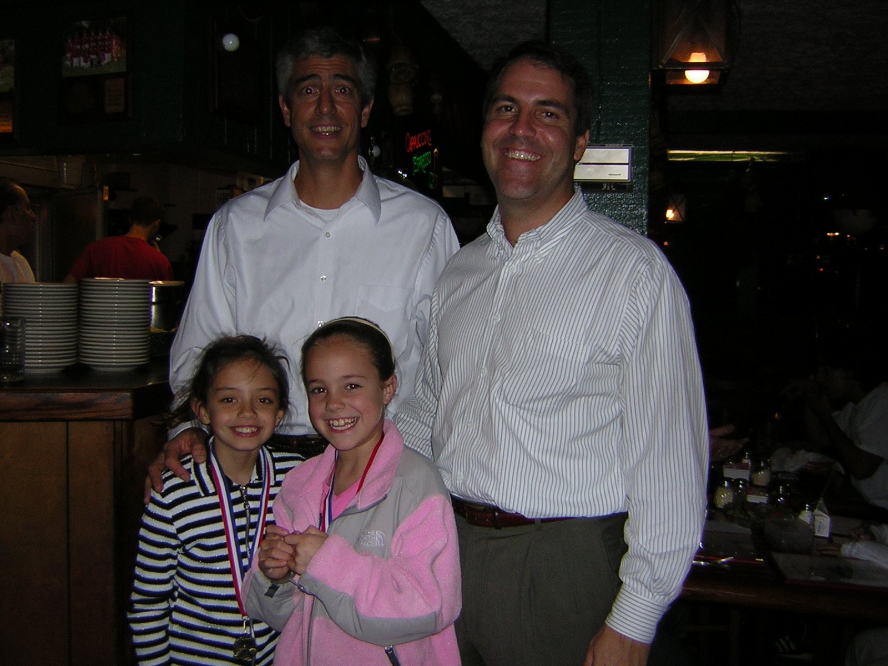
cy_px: 333
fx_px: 924
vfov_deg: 39.7
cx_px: 444
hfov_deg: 51.4
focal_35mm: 36
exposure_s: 1/60.1
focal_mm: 4.7
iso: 50
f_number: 2.6
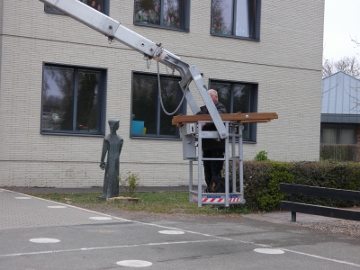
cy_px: 135
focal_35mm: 70
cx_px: 180
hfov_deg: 27.8
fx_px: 728
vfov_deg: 21.0
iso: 100
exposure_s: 1/80
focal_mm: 12.5
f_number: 4.3
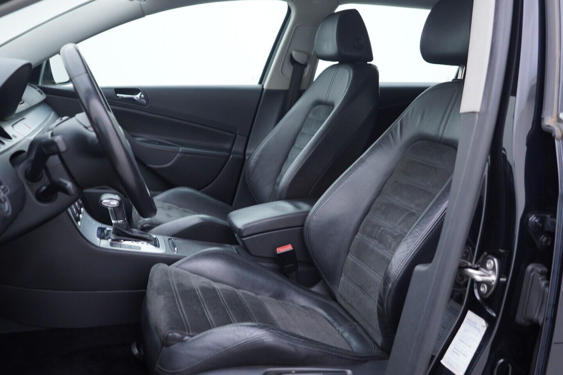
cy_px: 188
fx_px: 563
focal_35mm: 36
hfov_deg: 53.1
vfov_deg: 36.9
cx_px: 282
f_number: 2.8
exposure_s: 1/40
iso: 125
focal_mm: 24
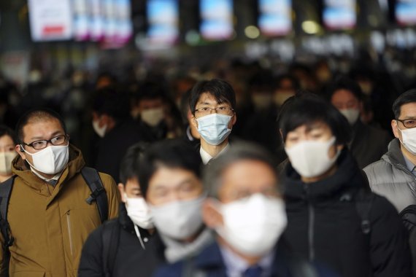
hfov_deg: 5.2
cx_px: 208
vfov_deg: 3.4
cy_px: 138
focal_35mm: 400
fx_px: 4622
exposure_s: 1/400
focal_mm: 400
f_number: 5.6
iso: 3200
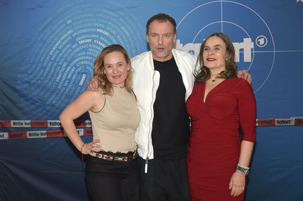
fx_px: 421
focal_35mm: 50
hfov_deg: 39.6
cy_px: 100
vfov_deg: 27.0
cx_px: 152
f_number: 5.6
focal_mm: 50
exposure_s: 1/200
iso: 640
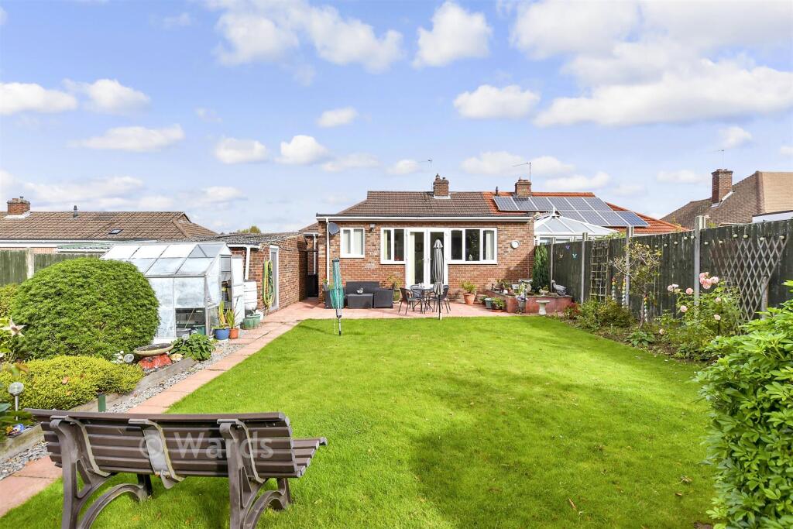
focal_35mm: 15
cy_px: 264
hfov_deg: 100.4
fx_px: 330
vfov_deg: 77.3
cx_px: 396
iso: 320
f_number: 8
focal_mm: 10
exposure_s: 1/640
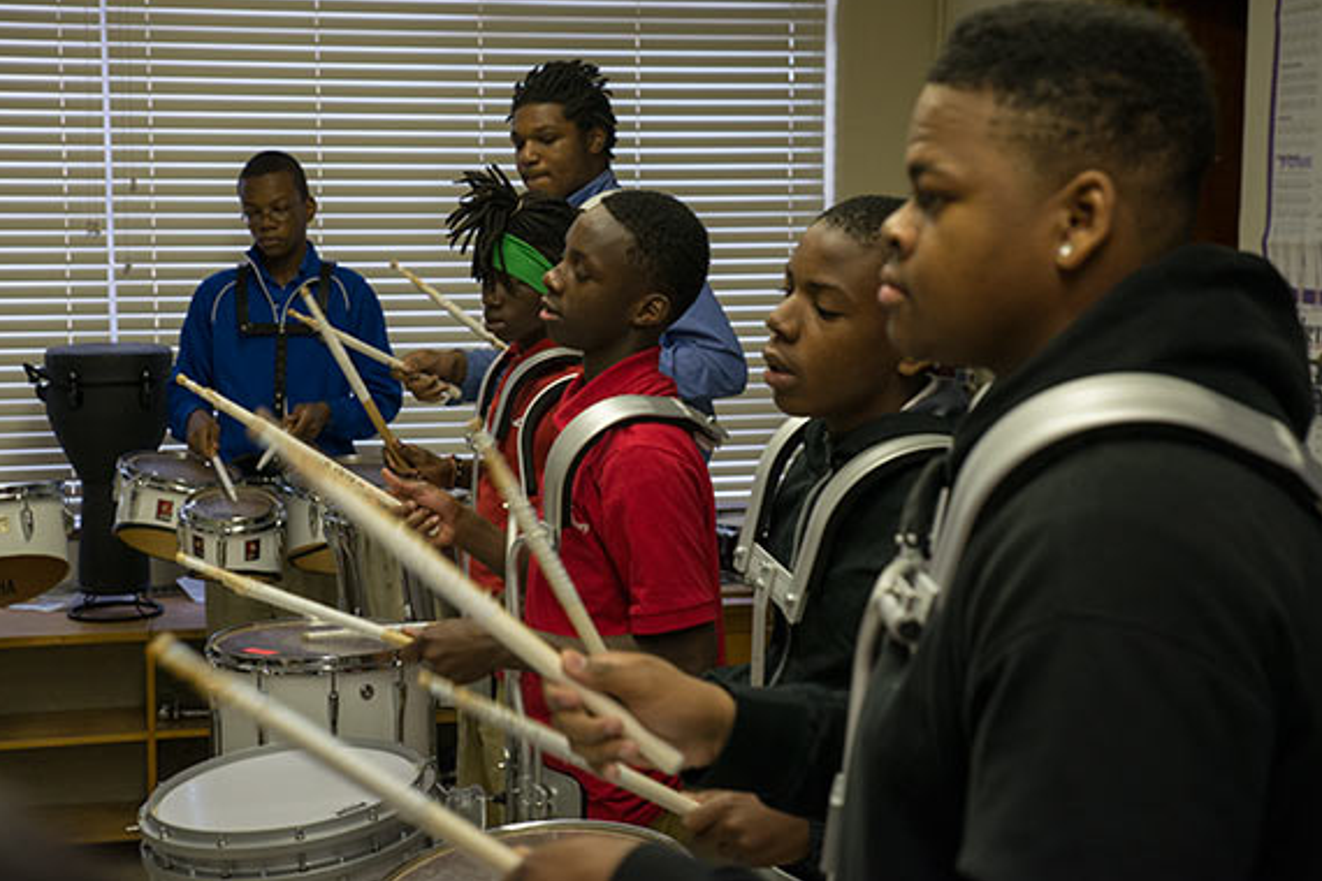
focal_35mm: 56
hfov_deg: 35.6
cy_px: 435
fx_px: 2056
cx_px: 663
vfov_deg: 24.2
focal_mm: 55
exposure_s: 1/125
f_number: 6.7
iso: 800
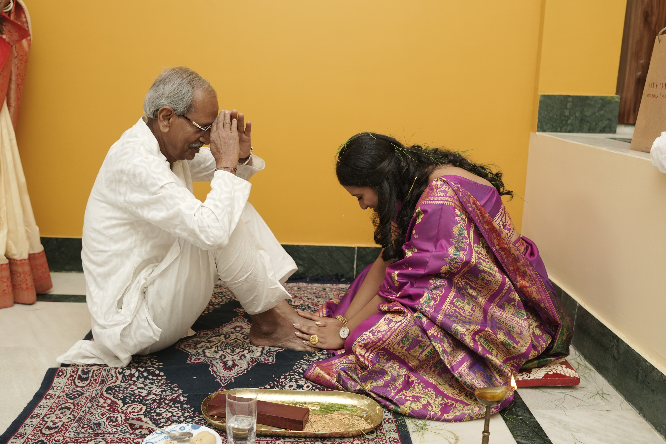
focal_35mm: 36
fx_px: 666
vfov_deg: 36.9
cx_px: 333
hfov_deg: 53.1
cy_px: 222
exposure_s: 1/200
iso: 250
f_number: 2.2
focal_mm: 24
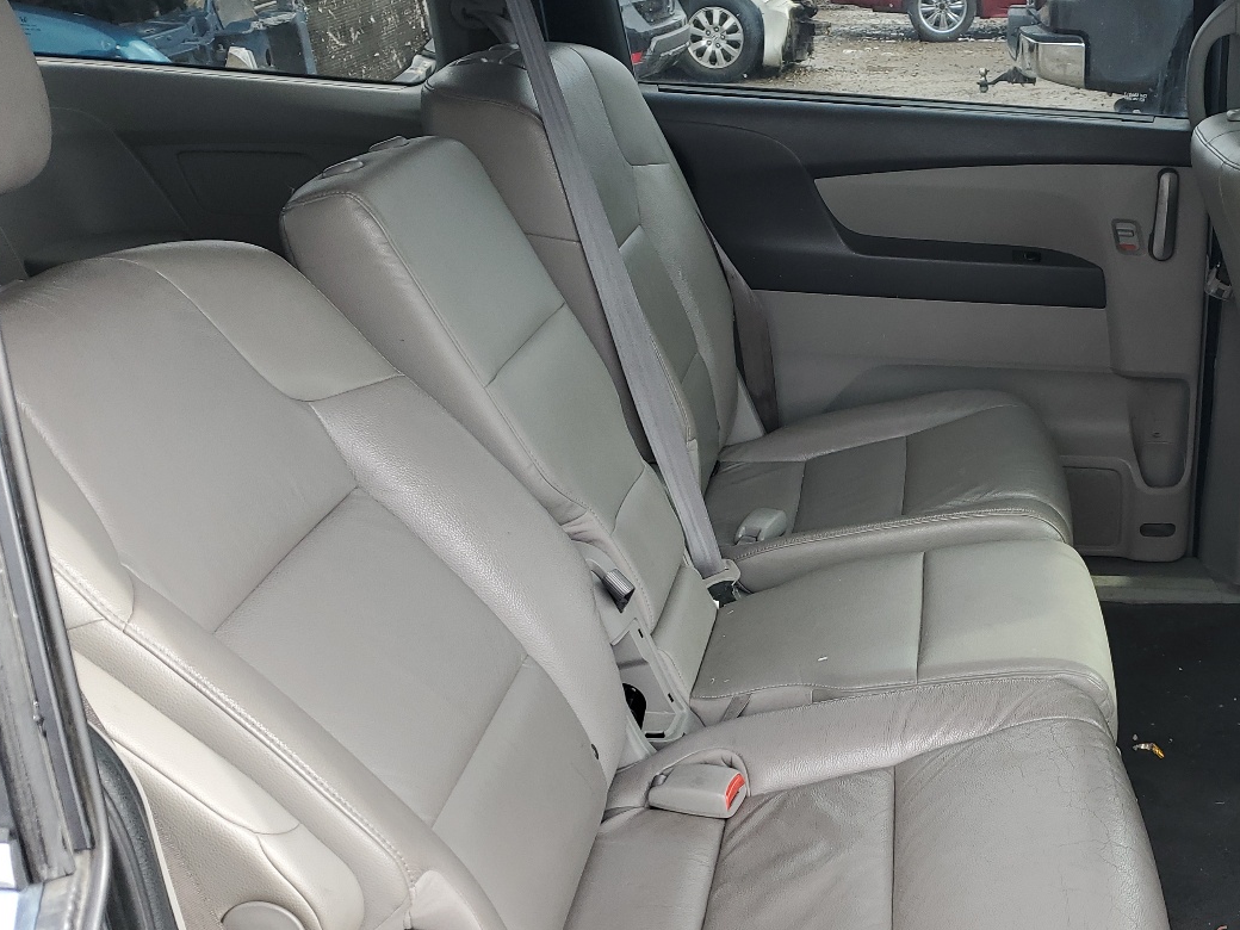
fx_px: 1433
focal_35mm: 40
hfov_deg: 45.1
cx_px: 936
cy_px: 618
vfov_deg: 35.6
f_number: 1.5
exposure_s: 1/192
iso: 50
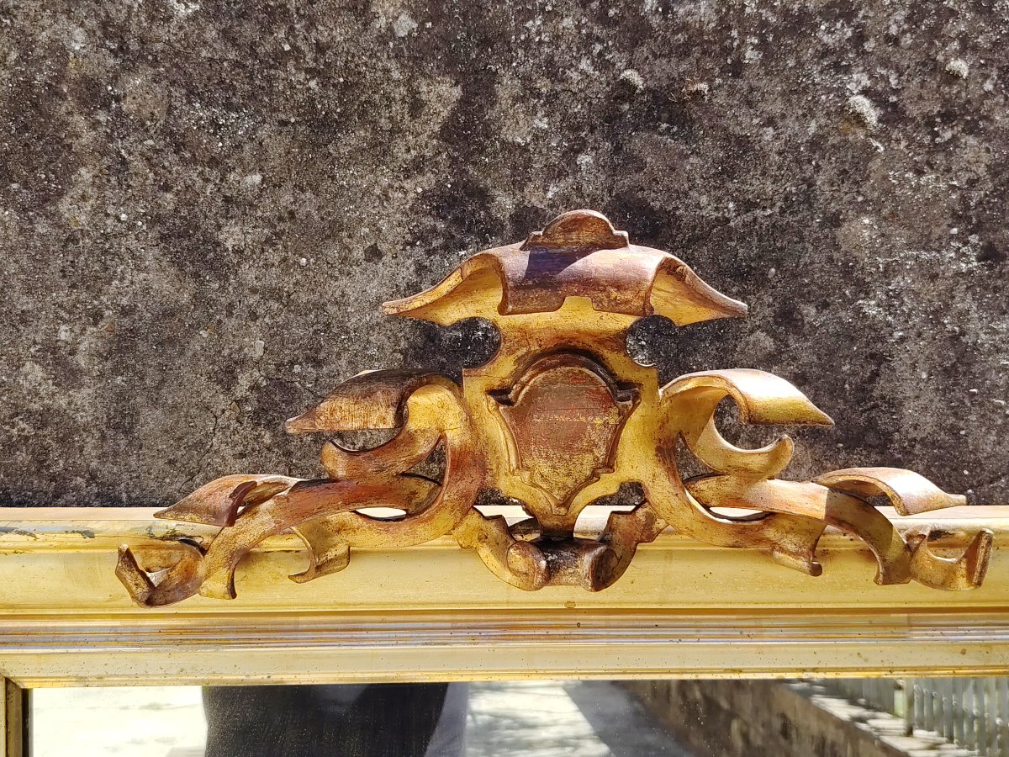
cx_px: 504
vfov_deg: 34.3
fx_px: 1224
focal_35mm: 42
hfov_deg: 44.8
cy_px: 378
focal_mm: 5.25
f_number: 1.75
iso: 100
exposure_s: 1/387
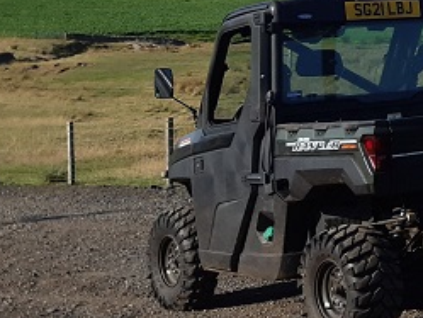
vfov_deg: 15.3
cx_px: 661
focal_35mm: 94
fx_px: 1149
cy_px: -37
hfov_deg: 18.2
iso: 40
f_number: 1.7
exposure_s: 1/1656
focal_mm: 3.92
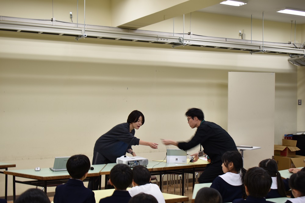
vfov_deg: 28.1
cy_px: 102
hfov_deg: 41.1
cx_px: 152
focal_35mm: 48
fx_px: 407
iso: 100
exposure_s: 1/15
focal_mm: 32
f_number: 5
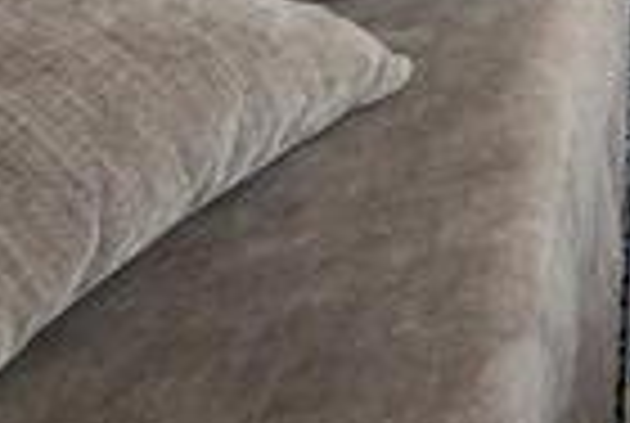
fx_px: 1350
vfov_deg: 13.4
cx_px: 1688
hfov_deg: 13.3
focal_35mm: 77
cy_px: -572
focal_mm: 2.2
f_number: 2.2
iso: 100
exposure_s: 1/60
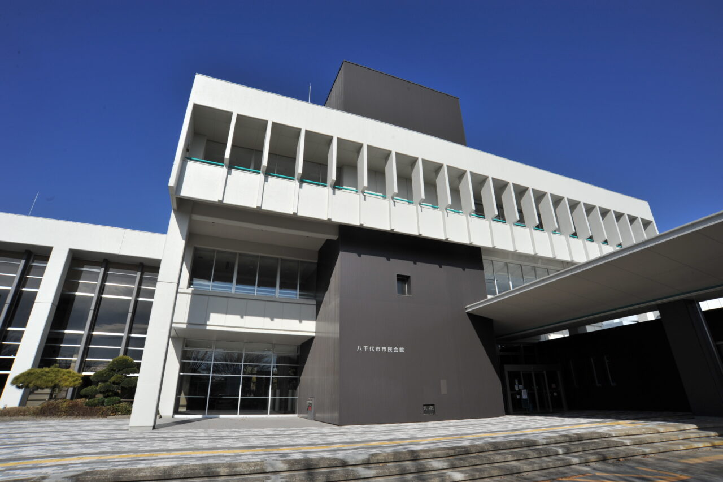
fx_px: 361
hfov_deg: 90.0
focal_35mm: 18
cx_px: 362
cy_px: 241
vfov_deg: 67.3
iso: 250
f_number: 16
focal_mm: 18
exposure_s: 1/400
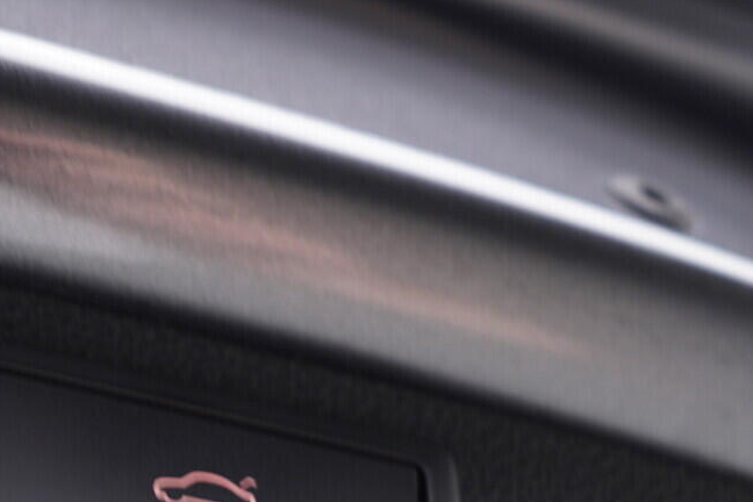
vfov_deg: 16.8
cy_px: 481
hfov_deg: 24.9
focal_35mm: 80
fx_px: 1673
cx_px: 137
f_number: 2.8
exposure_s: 1/40
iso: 160
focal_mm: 24
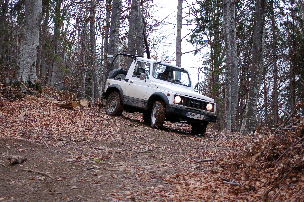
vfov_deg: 16.5
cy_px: 101
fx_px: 696
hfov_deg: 24.6
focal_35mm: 82
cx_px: 152
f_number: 4
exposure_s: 1/250
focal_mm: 55
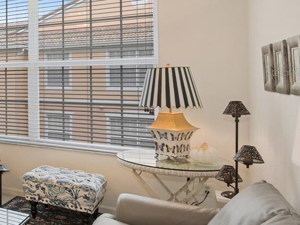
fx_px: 329
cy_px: 72
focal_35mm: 38
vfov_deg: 37.2
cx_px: -85
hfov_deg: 35.0
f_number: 9
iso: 100
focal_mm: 10
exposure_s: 1/3
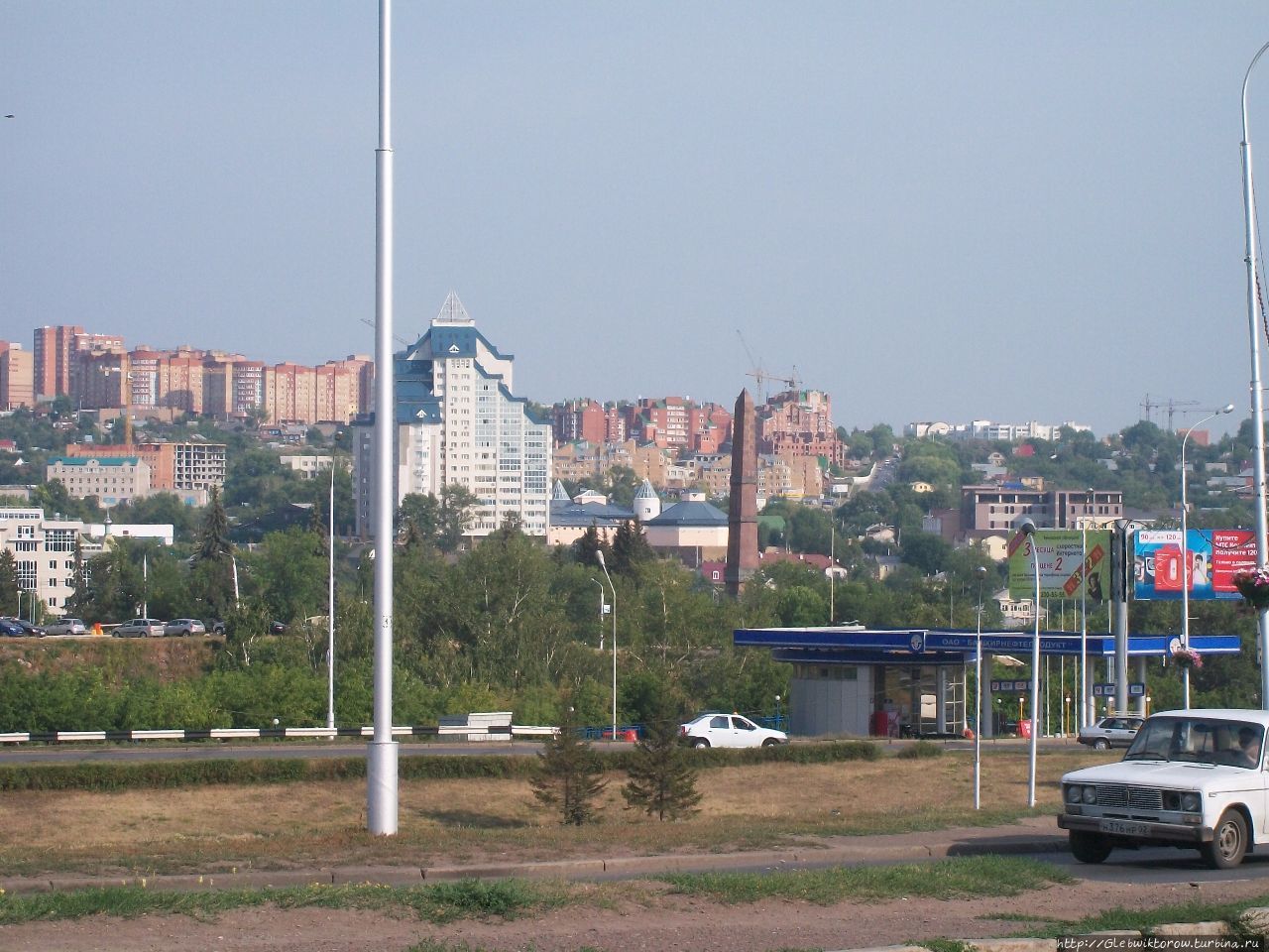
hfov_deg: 18.2
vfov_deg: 13.7
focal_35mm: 108
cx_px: 634
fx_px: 3959
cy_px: 476
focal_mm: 18
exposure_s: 1/500
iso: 80
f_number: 4.8
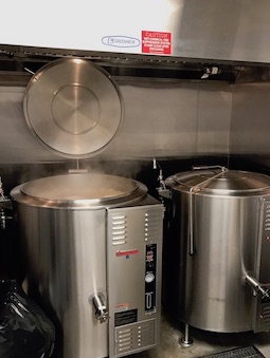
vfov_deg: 55.3
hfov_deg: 42.9
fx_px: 343
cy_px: 186
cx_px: 158
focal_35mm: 33
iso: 40
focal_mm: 3.99
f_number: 1.8
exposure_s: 1/20
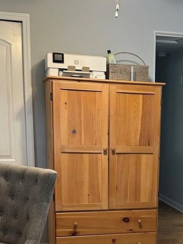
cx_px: 153
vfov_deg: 30.3
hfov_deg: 23.2
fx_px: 438
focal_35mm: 62
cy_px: 202
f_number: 1.78
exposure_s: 1/60
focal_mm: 6.86
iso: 320
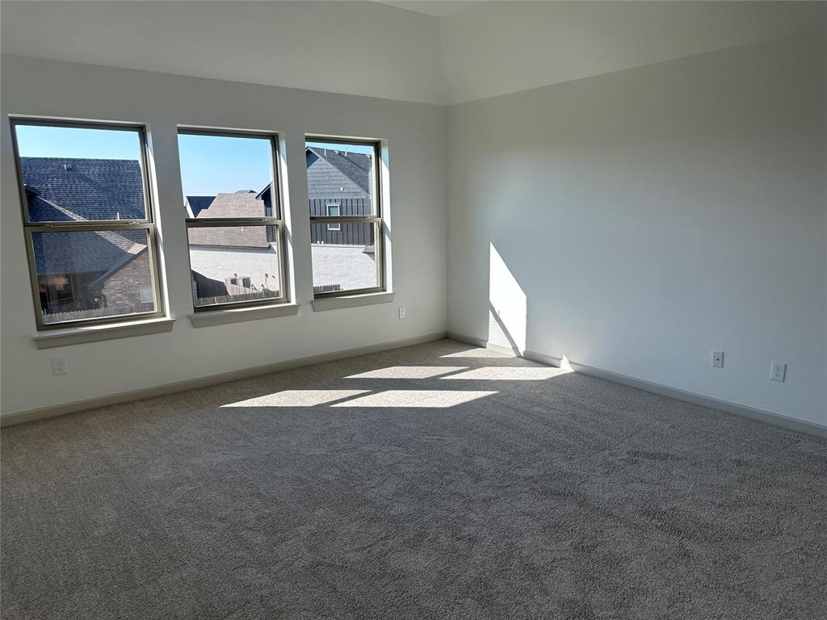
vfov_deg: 56.8
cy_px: 310
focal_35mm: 24
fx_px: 573
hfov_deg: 71.6
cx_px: 414
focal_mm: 6.86
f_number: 1.78
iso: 80
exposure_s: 1/927
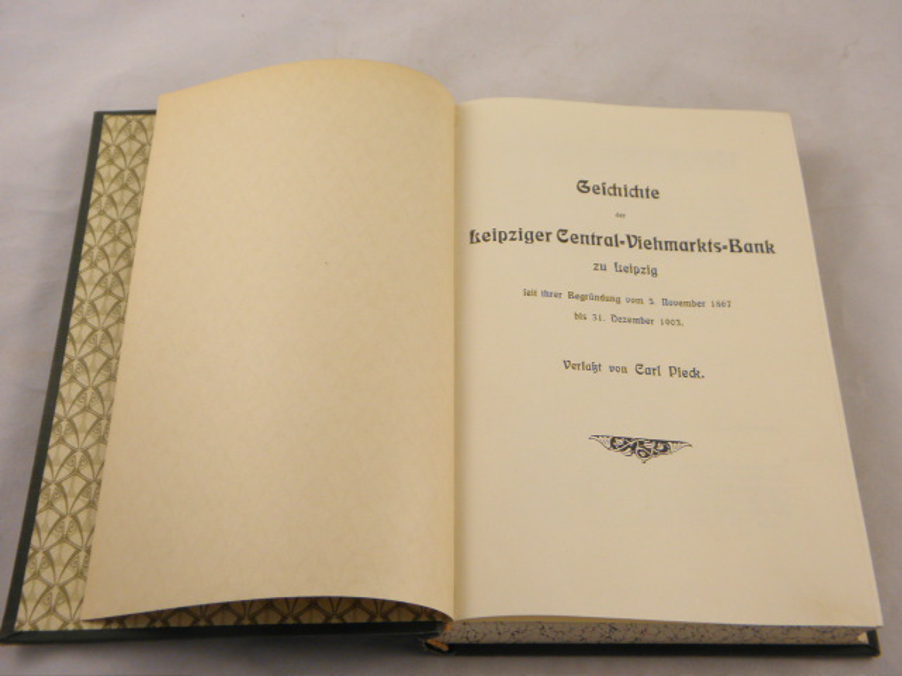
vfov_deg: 30.9
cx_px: 451
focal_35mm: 47
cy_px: 338
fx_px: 1225
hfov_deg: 40.4
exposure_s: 1/40
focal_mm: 8.6
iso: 100
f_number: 3.9
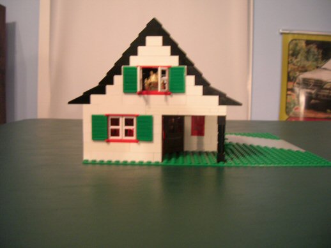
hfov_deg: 53.9
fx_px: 325
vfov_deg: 41.8
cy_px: 124
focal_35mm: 34
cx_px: 166
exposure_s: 1/3.9
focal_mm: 5.7
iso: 150
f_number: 2.9
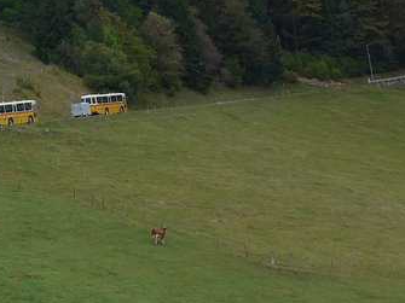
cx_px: -297
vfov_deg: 13.9
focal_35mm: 104
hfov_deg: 16.3
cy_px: -21
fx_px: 1216
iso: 80
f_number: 2.8
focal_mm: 6
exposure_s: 1/320
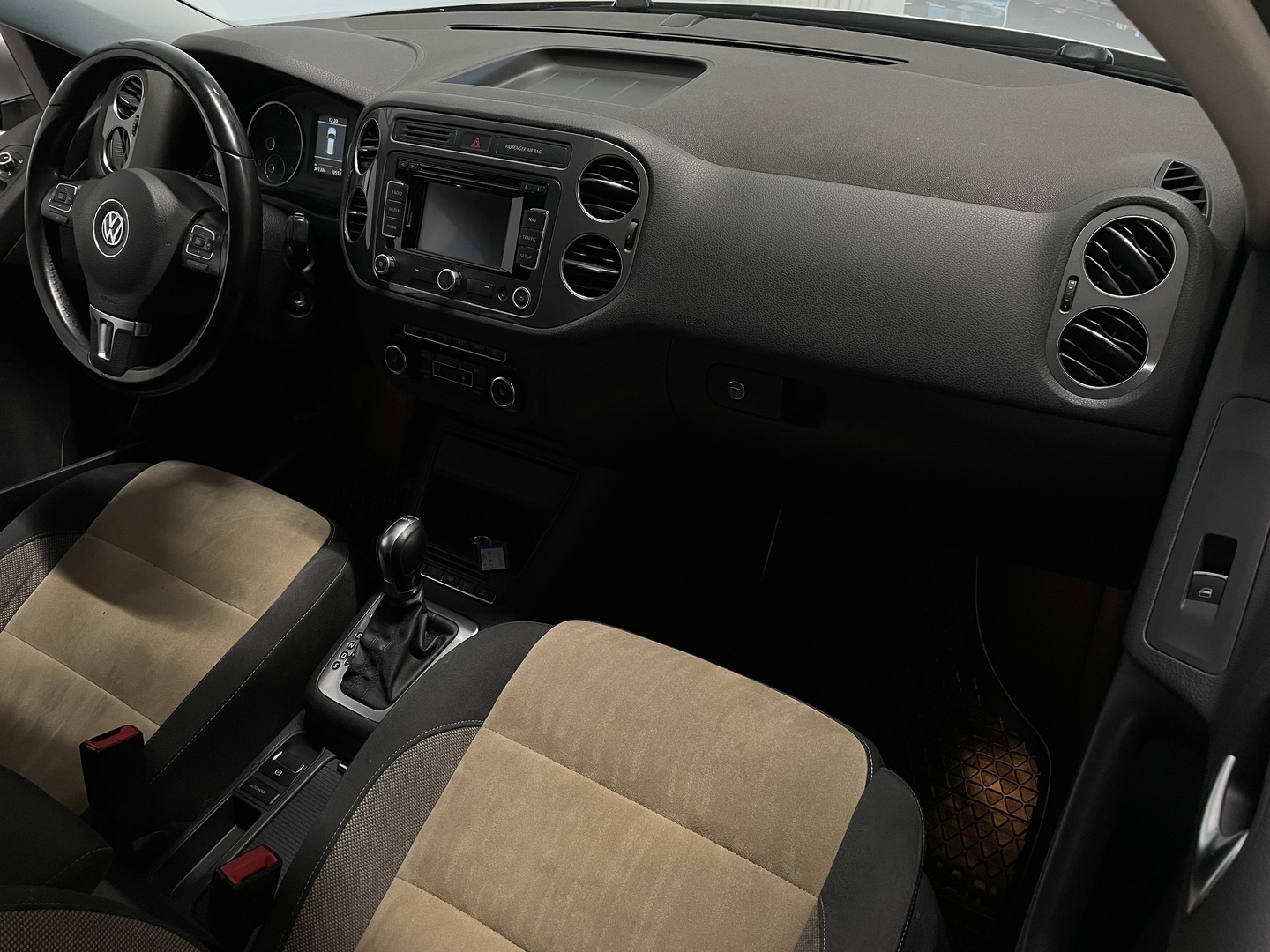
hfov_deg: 67.3
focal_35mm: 26
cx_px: 635
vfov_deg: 53.1
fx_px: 954
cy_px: 476
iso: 100
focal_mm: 4.2
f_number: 1.6
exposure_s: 1/50
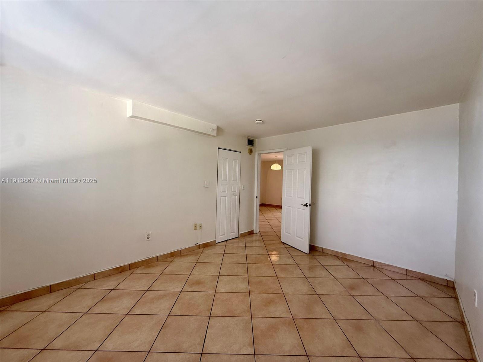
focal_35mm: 14
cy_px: 181
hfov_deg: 102.1
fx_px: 195
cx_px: 242
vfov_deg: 85.7
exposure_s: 1/99
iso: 125
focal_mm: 2.22
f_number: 2.2
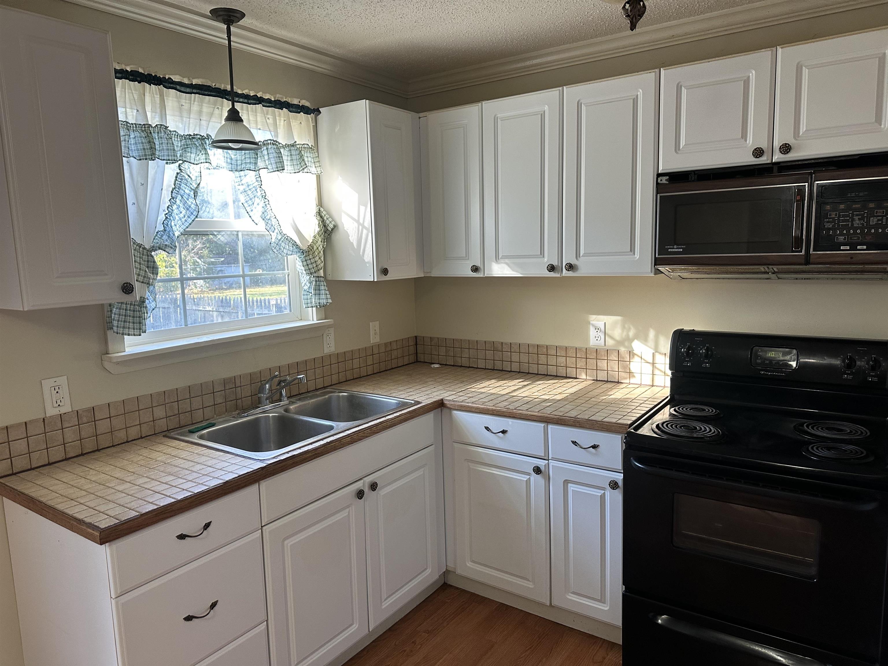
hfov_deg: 71.6
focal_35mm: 24
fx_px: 616
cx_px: 444
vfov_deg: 56.8
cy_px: 333
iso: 160
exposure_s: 1/120
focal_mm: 6.86
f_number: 1.78
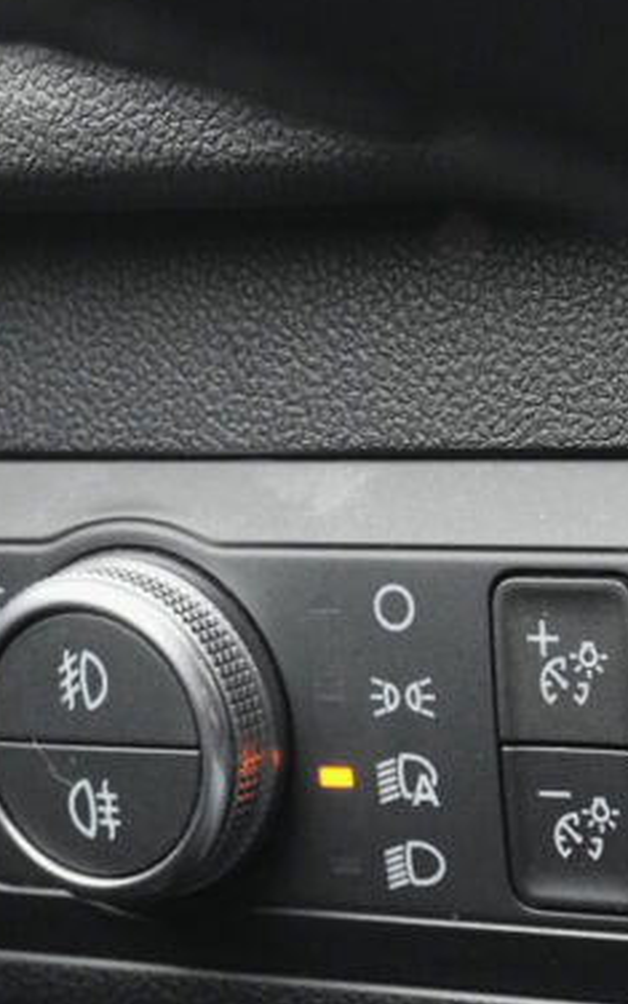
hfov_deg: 10.7
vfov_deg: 16.9
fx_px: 3341
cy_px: 893
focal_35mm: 122
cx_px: 390
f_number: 7.1
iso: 2500
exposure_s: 1/50
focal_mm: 29.6
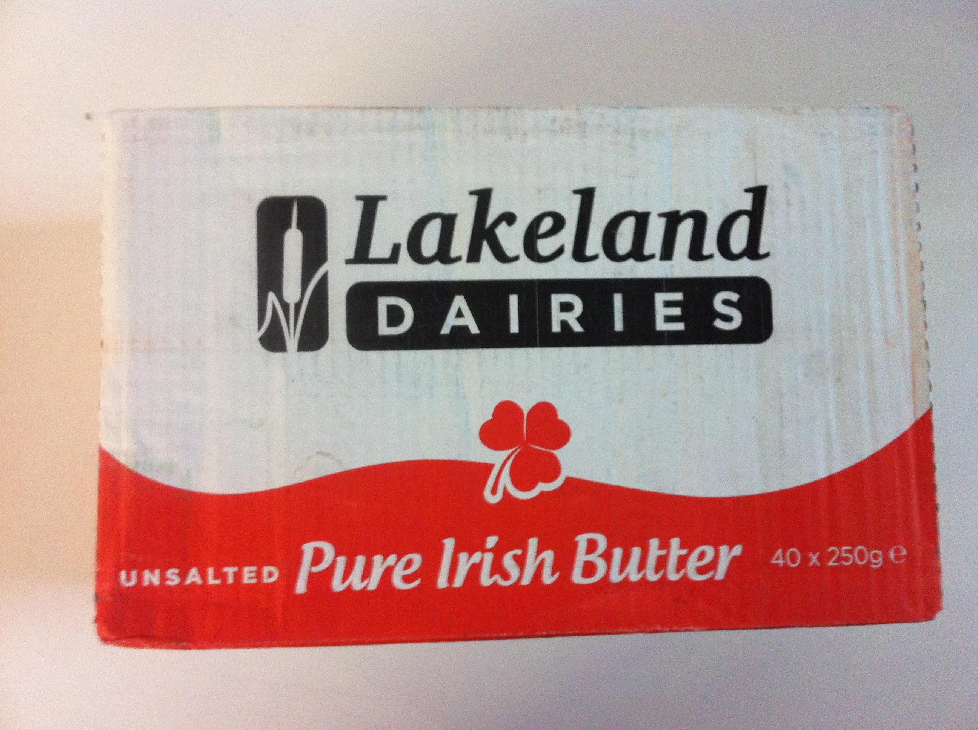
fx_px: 987
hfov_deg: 52.7
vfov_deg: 40.6
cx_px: 489
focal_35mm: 35
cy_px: 365
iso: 250
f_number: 2.8
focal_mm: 3.85
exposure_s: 1/17
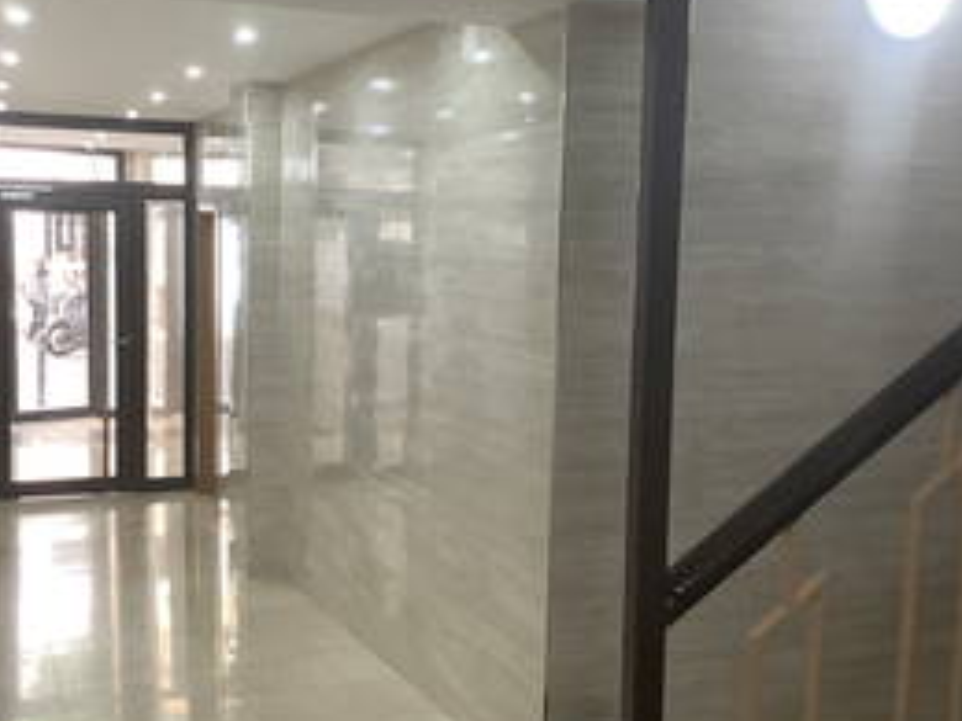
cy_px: 355
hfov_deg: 43.8
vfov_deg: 33.6
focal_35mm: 43
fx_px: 1195
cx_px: 422
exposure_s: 1/50
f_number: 2.4
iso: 100
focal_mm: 3.3
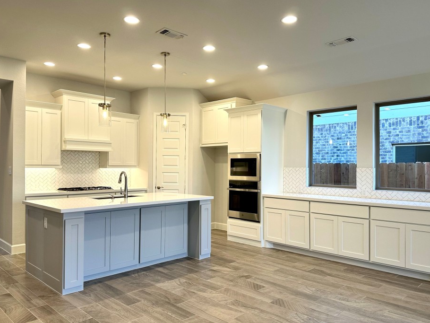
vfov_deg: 51.4
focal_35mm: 27
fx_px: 335
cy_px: 165
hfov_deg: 65.3
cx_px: 214
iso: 80
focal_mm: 6.86
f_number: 1.78
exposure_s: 1/167
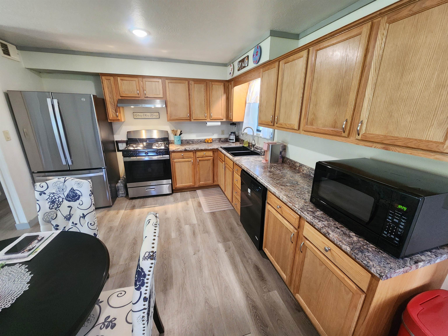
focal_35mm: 13
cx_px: 224
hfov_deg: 106.2
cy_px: 168
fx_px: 168
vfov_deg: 89.9
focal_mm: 2.2
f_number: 2.2
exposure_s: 1/30
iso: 320
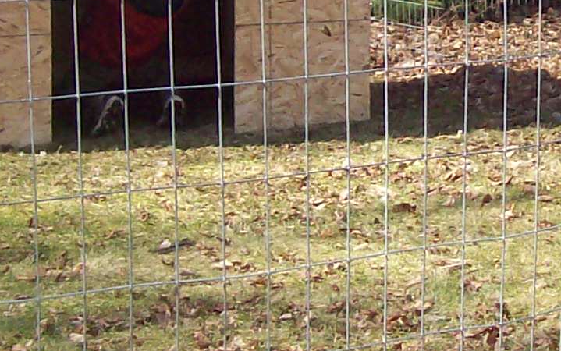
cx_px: 474
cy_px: 71
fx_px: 2310
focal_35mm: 151
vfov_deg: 8.7
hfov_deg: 13.8
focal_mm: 6
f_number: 2.7
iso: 80
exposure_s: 1/716
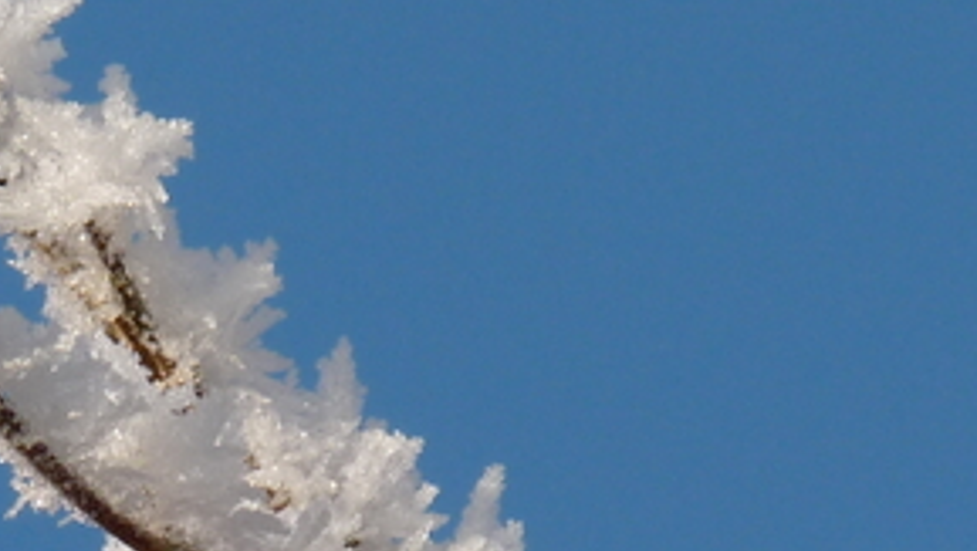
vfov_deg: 1.2
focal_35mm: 1041
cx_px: 233
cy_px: 473
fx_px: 26986
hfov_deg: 2.1
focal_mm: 46.2
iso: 100
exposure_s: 1/500
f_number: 5.6
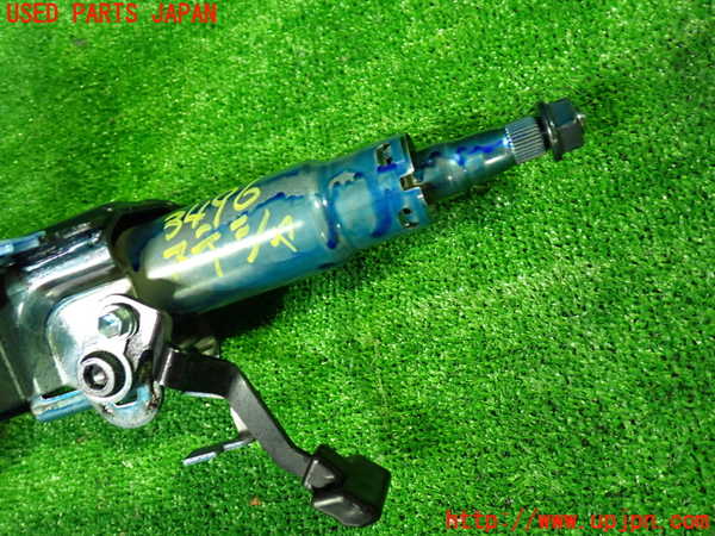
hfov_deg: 60.0
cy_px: 268
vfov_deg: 46.8
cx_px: 358
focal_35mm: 30
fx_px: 620
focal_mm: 5.4
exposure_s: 1/30
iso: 640
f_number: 2.3
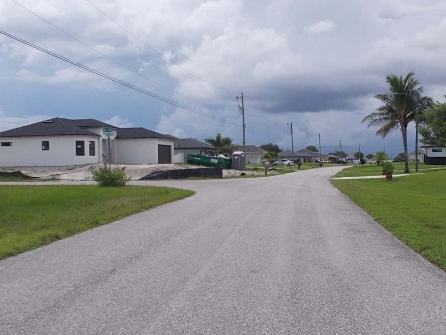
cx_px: 229
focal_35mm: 38
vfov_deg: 37.6
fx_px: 490
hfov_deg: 49.0
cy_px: 195
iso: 80
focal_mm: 4.1
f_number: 3.3
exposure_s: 1/1250
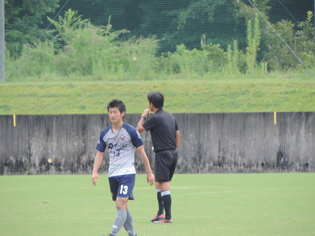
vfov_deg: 2.0
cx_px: 158
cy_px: 118
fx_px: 6825
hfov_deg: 2.6
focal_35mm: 750
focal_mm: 133.7
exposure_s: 1/320
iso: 400
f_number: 5.1
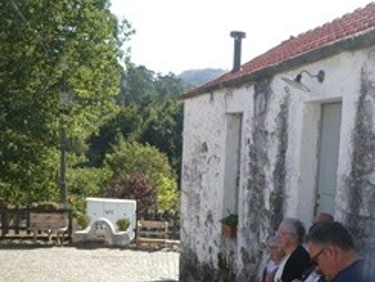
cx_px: 246
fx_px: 509
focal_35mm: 47
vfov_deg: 30.3
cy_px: 215
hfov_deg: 40.0
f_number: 7.1
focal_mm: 4.3
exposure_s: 1/80
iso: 80
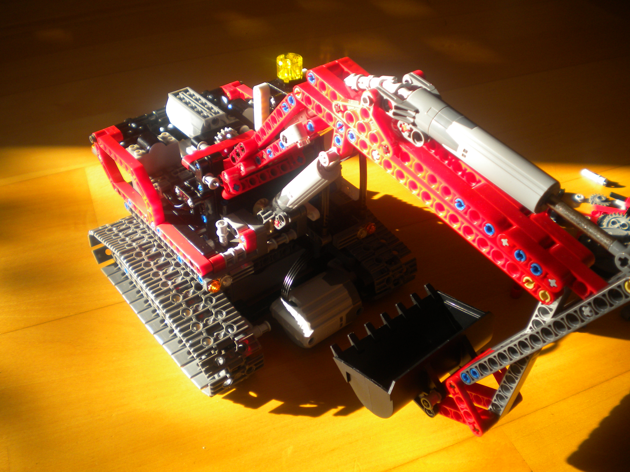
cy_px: 236
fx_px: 637
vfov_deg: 40.7
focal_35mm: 35
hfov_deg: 52.6
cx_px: 315
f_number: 3.1
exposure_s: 1/148
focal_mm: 6.3
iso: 80
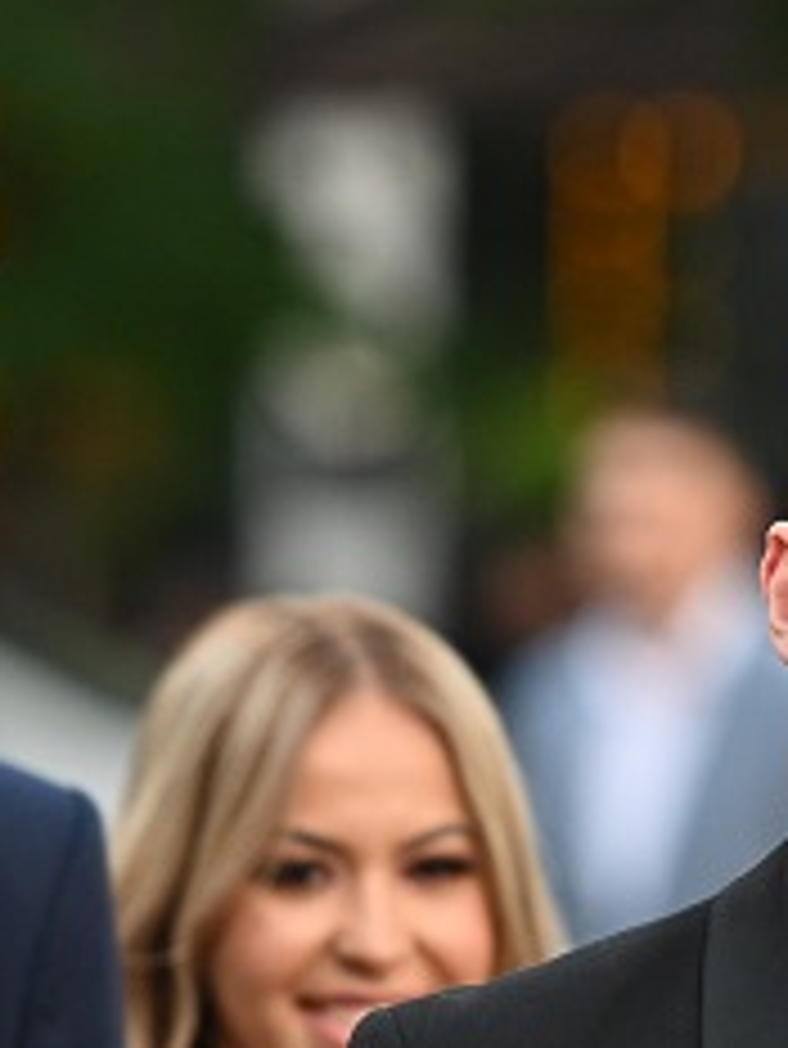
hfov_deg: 2.7
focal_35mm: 560
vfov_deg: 3.5
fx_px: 16982
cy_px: 724
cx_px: 986
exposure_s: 1/800
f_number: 2.8
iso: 800
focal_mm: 170
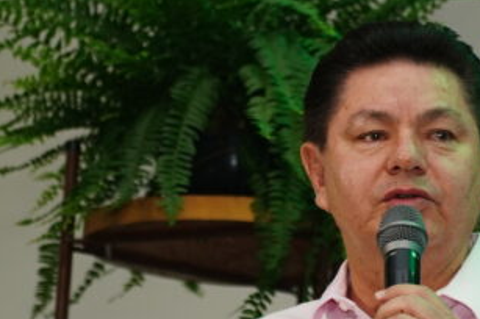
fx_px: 3889
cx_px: 372
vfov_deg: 4.7
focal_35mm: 292
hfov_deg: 7.1
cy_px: 238
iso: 1000
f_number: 2.8
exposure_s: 1/160
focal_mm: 75
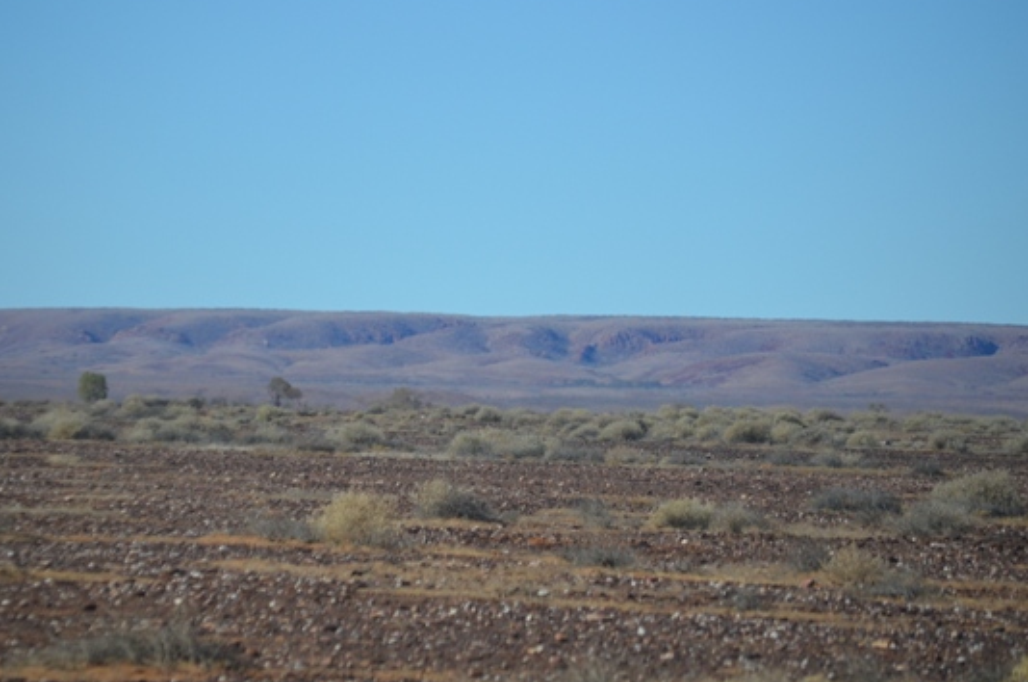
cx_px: 424
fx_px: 6915
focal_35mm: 243
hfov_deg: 8.5
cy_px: 287
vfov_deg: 5.6
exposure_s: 1/1600
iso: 400
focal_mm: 135
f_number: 5
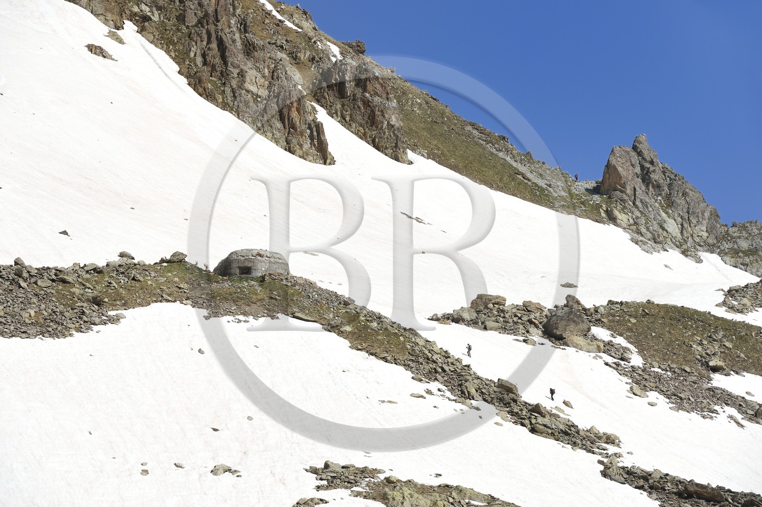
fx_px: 4230
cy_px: 254
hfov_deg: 10.3
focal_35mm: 200
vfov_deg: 6.9
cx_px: 381
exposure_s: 1/320
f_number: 13
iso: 200
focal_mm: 200
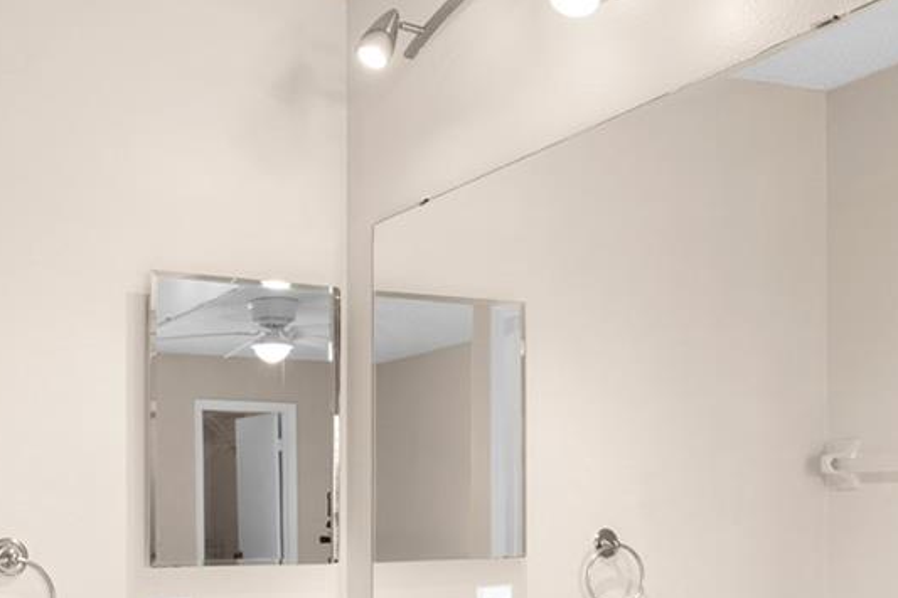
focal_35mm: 42
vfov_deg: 30.5
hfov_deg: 45.1
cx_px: 244
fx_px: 1047
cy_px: 534
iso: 400
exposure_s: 1/10
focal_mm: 14
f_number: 7.1
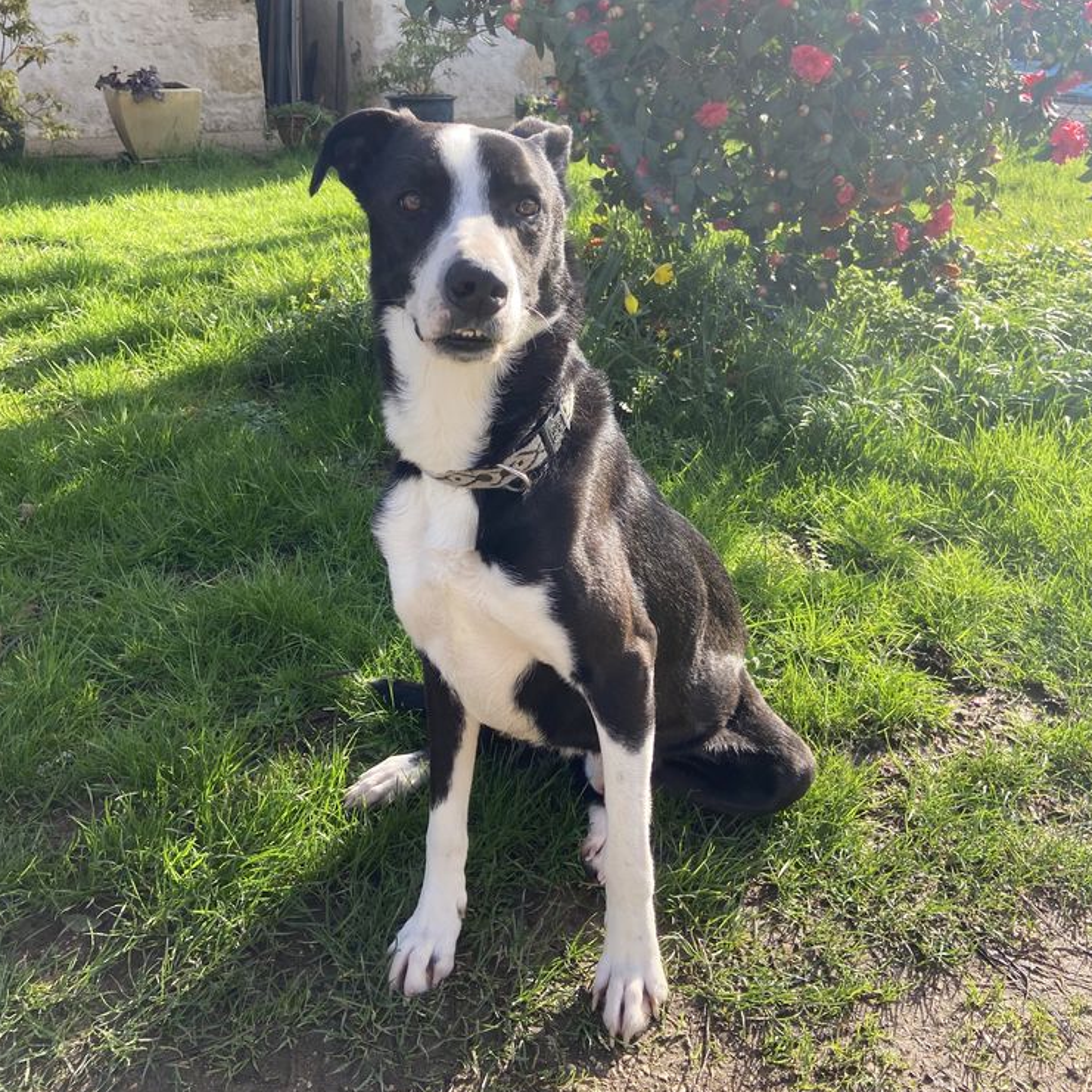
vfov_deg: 52.3
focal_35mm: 31
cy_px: 452
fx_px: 1106
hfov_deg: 52.5
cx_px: 548
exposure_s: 1/522
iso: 32
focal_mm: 4.25
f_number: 1.8
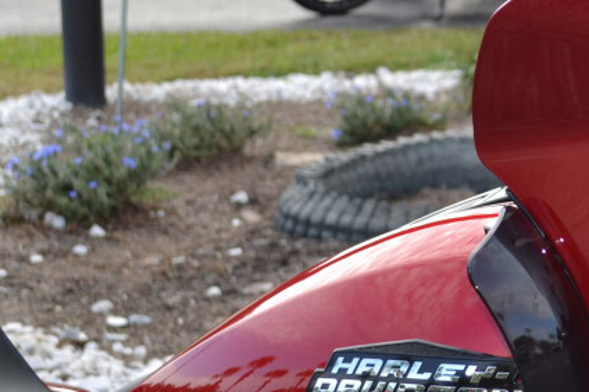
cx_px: 783
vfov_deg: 10.0
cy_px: 21
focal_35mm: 136
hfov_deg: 14.4
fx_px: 2223
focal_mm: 32
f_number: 5
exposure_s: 1/200
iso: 100
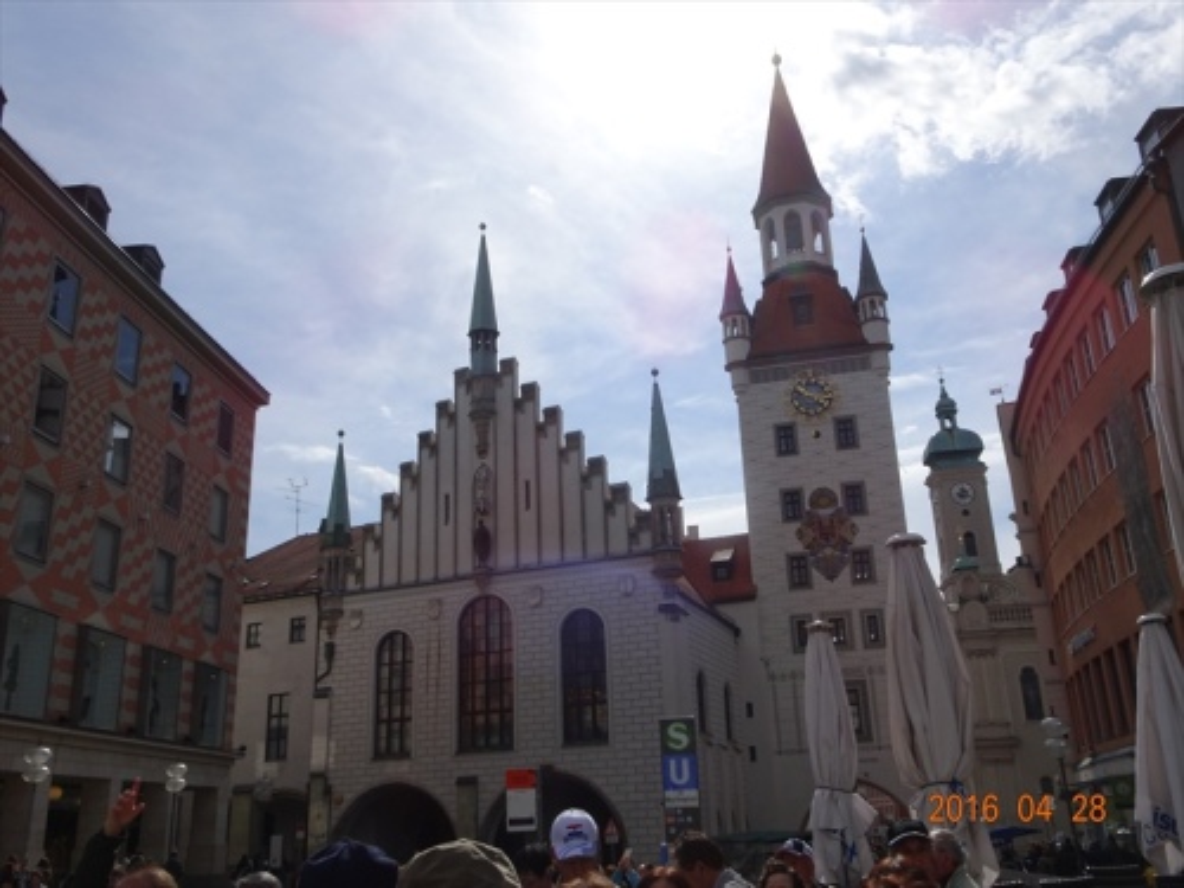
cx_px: 592
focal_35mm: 32
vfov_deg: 44.2
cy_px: 444
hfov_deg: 56.8
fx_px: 1095
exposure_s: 1/2000
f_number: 4
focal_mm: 5.43
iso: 80
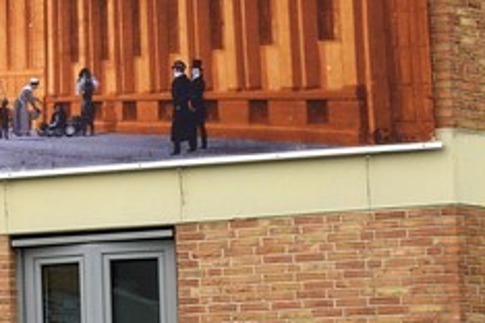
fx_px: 3503
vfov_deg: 5.3
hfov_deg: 6.8
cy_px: 139
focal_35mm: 260
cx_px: -1150
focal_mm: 38
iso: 400
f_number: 7.1
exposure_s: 1/250
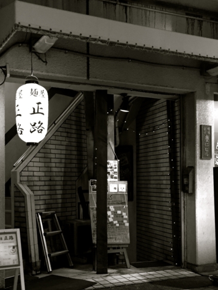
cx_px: 88
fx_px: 403
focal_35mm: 48
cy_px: 175
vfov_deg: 39.4
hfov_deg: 30.2
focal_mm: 4.15
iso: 250
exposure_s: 1/33
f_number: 2.2
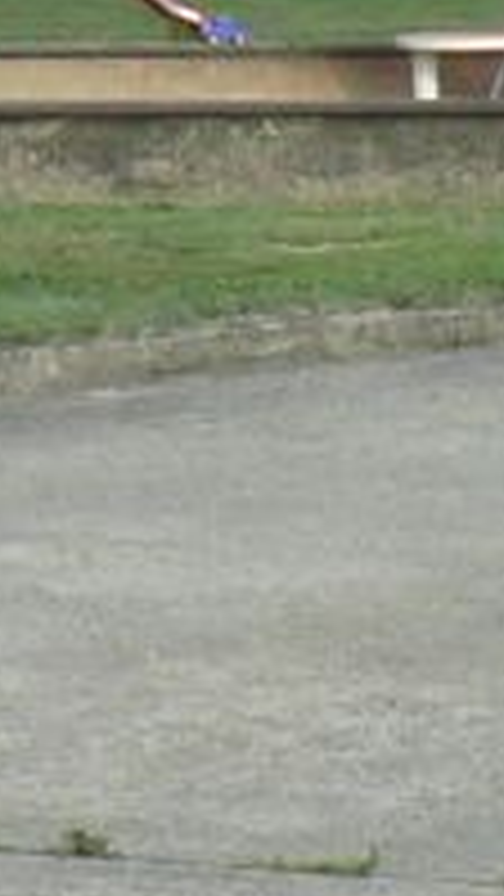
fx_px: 5985
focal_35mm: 252
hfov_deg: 4.6
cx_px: -972
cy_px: -1018
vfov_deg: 8.1
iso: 80
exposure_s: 1/80
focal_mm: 6
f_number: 8
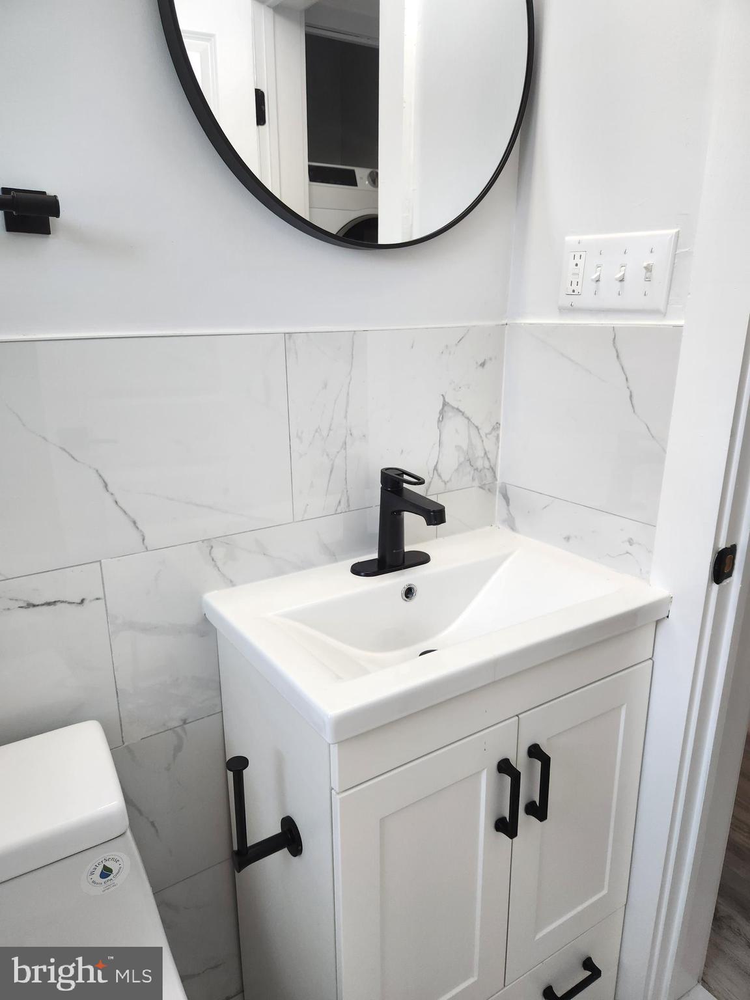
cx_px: 375
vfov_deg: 73.9
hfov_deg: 58.9
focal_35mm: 23
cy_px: 500
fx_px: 664
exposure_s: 1/180
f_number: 1.8
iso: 160
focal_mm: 5.4
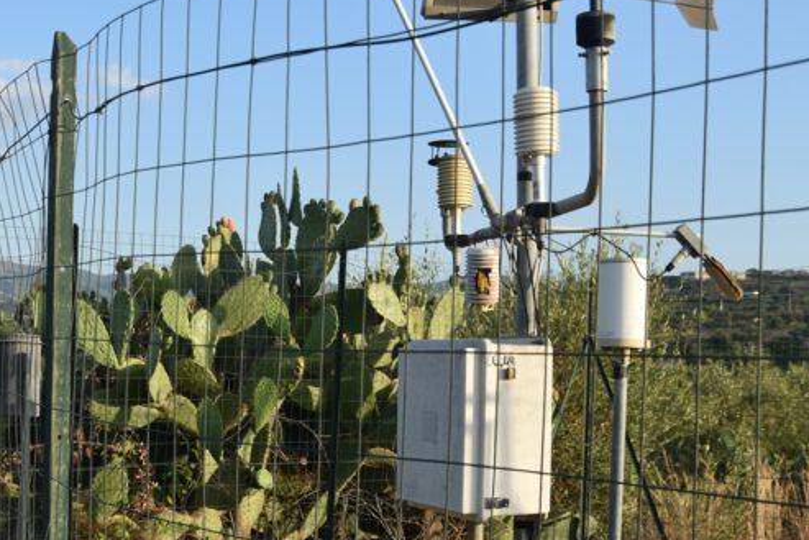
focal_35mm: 109
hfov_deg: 18.6
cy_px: 352
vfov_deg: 12.6
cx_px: 179
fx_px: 2451
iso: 125
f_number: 8
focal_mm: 35
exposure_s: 1/250
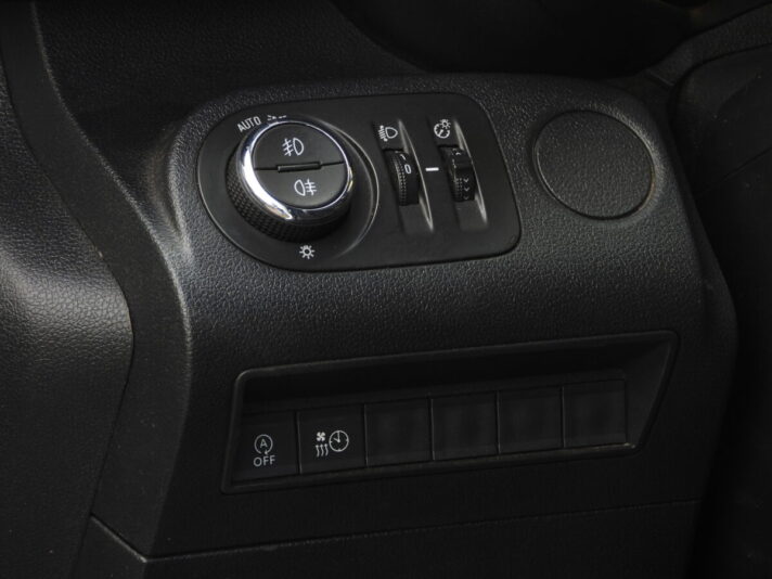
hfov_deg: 9.2
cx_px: 386
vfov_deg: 6.9
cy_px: 290
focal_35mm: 215
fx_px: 4795
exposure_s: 1/60
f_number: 4.5
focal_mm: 38.6
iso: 180
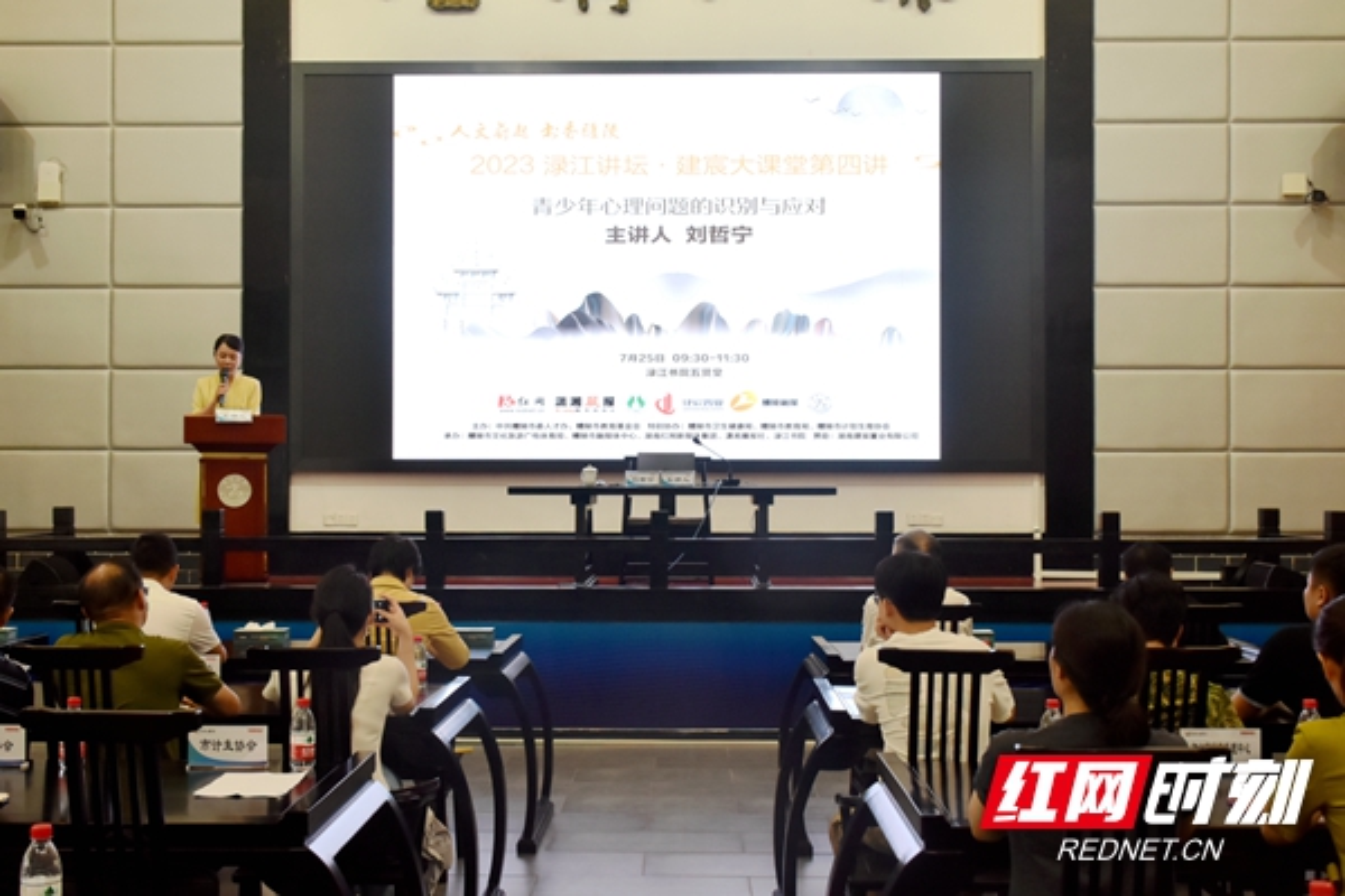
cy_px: 448
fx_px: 1513
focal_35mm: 40
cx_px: 672
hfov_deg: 47.9
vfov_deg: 33.0
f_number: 7.1
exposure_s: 1/60
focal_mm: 27
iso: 800
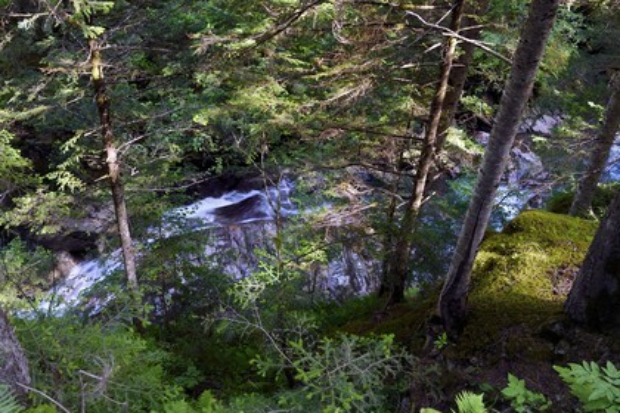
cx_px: 310
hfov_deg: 54.4
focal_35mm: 35
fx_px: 603
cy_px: 206
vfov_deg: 37.9
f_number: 9
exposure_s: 1/20
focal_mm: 35
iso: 200
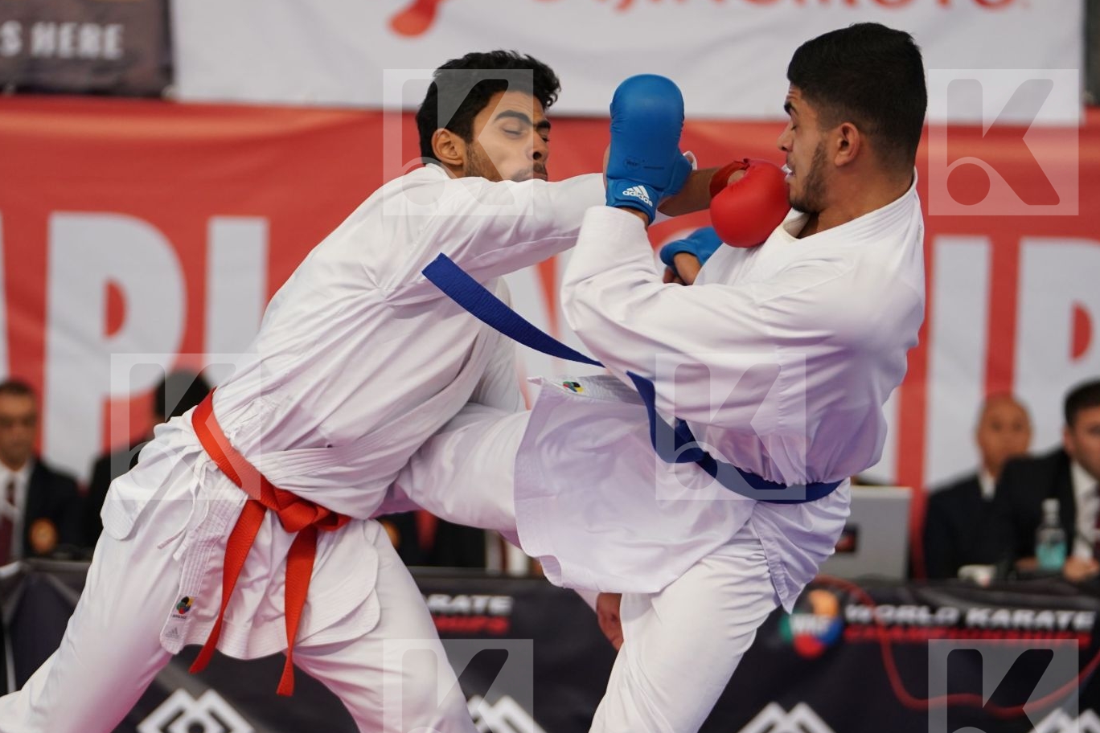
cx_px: 458
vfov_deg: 7.8
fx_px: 5347
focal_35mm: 175
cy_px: 427
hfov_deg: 11.7
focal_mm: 133
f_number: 2.8
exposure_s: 1/1000
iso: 1250
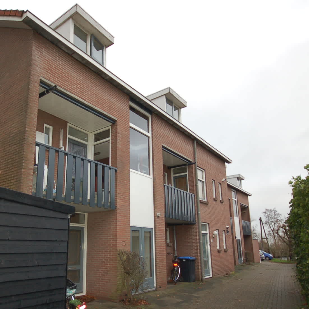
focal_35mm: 26
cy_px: 174
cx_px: 128
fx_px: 263
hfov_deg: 60.6
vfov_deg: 60.7
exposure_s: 1/200
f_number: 4
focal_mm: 10
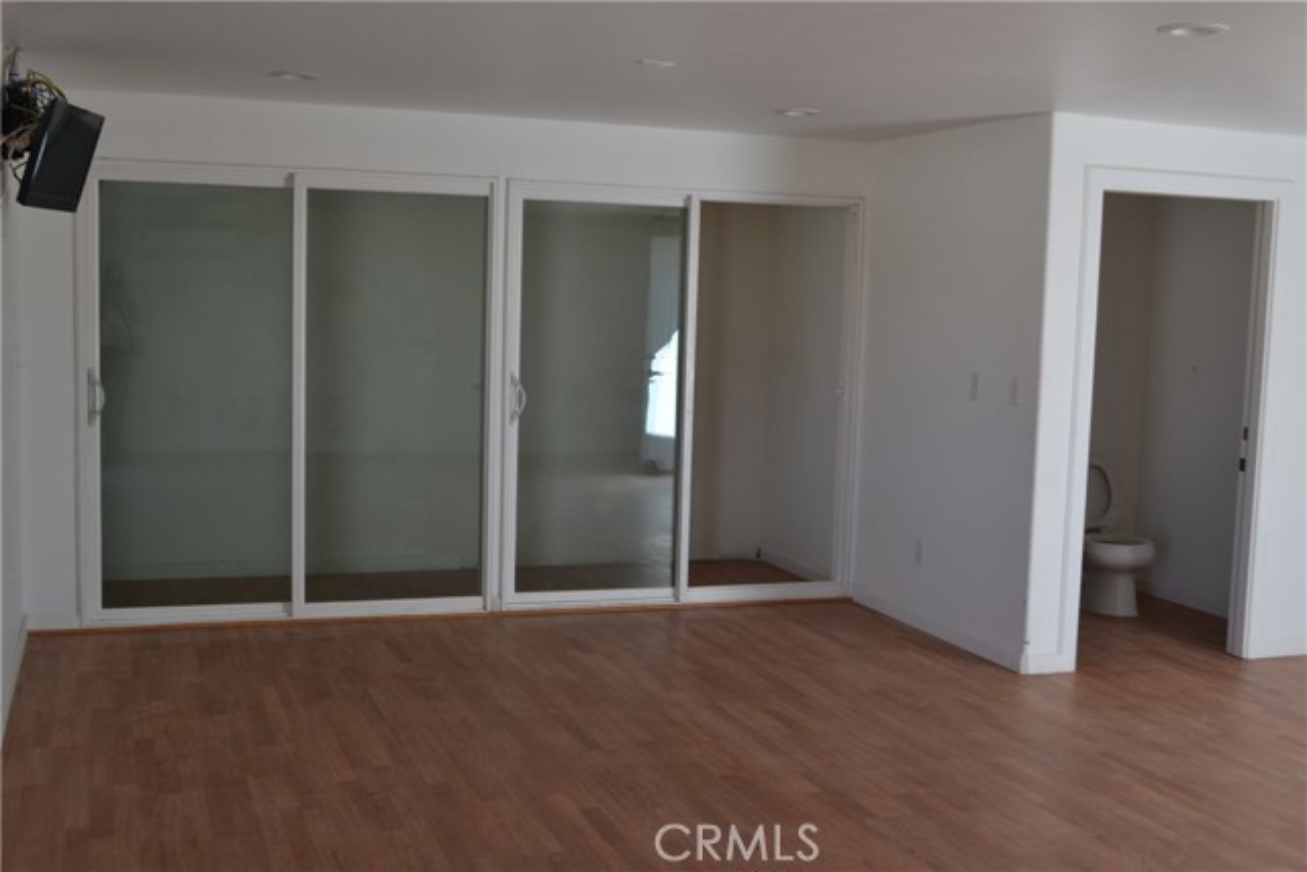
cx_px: 654
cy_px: 436
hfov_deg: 49.5
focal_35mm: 39
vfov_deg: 34.2
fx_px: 1416
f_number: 5.6
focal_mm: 26
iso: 400
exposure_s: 1/125
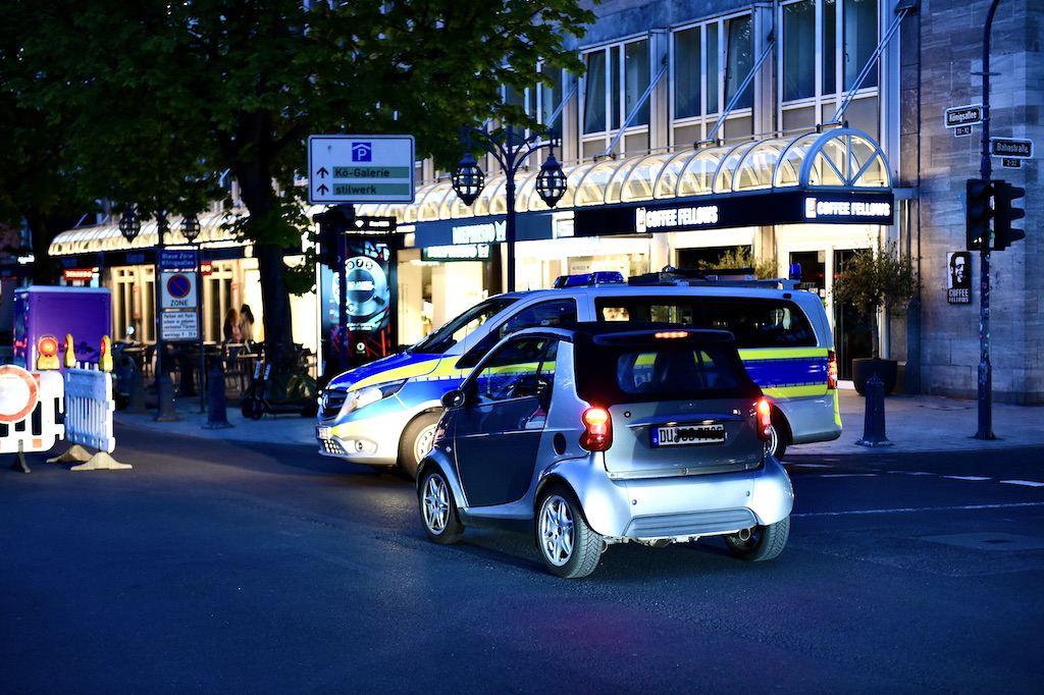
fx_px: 1797
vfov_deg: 21.9
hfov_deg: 32.4
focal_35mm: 62
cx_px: 522
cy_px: 348
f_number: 2.8
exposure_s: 1/160
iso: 2500
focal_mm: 62
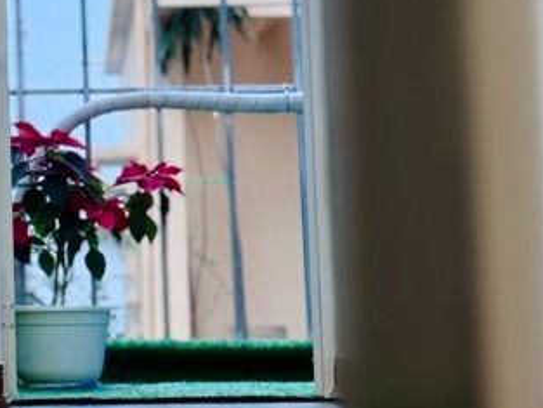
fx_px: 2464
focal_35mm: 157
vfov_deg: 9.4
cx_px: 75
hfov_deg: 12.5
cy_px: -10
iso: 200
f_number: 1.78
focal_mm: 6.76
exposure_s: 1/33
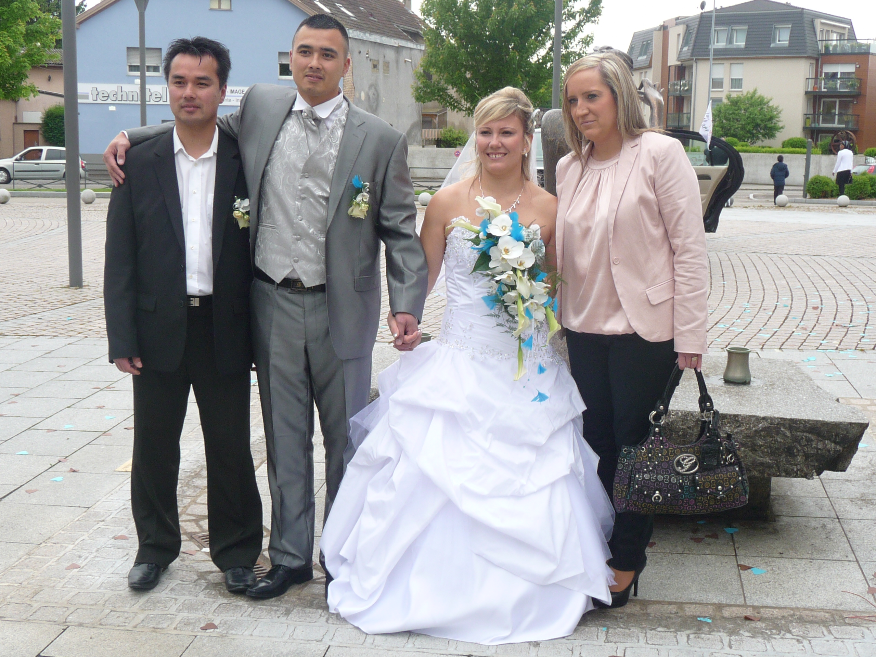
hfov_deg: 36.8
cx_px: 438
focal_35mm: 52
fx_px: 1316
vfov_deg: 28.0
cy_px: 328
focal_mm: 6.3
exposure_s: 1/100
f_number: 3.8
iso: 100
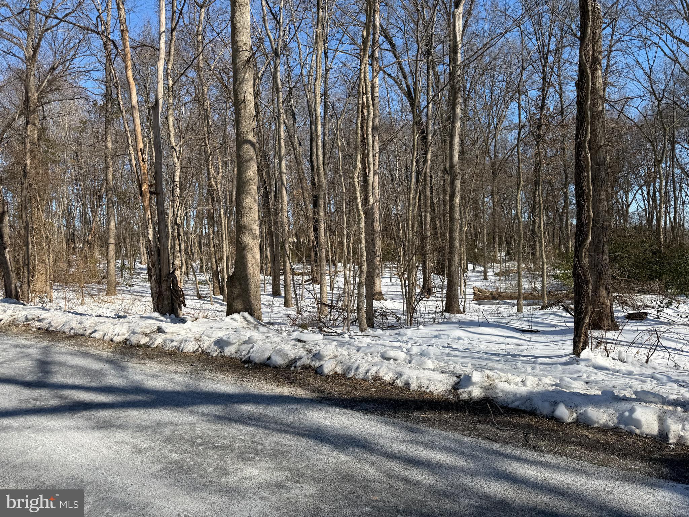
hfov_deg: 71.6
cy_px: 258
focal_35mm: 24
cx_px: 344
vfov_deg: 56.8
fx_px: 478
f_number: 1.78
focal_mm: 6.76
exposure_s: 1/4673
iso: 80
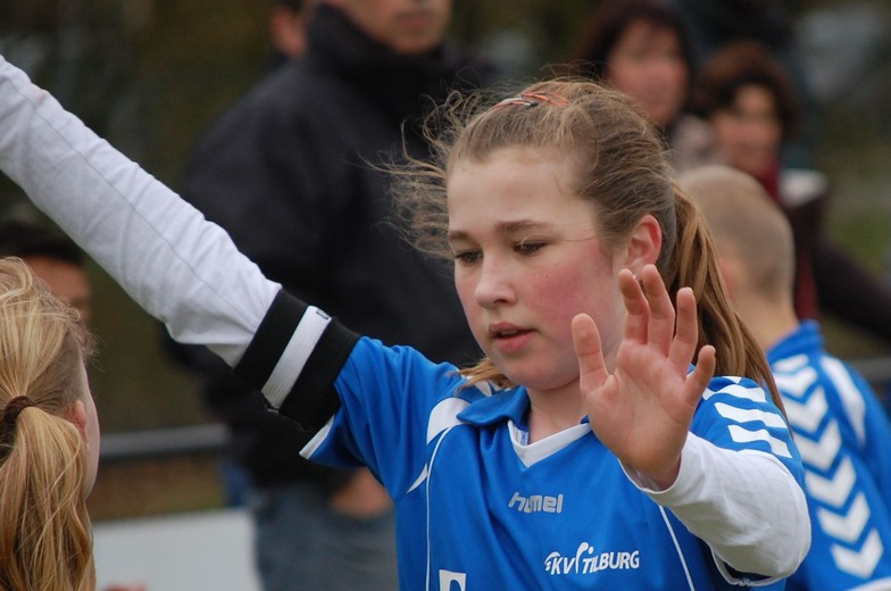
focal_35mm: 392
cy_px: 300
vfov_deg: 3.5
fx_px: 9686
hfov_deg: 5.3
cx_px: 444
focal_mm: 200
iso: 400
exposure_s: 1/800
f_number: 5.6
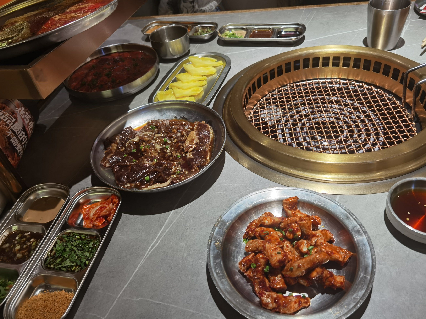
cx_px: 212
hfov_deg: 63.4
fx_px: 345
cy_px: 156
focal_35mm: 28
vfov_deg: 49.7
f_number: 1.9
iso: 50
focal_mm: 6.71
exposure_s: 1/64.5
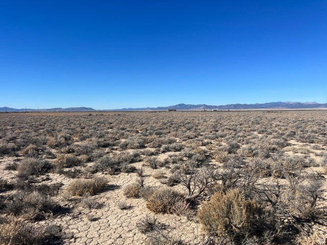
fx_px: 246
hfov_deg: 67.3
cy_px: 122
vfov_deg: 53.1
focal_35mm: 26
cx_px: 164
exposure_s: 1/4651
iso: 50
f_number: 1.6
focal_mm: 5.1
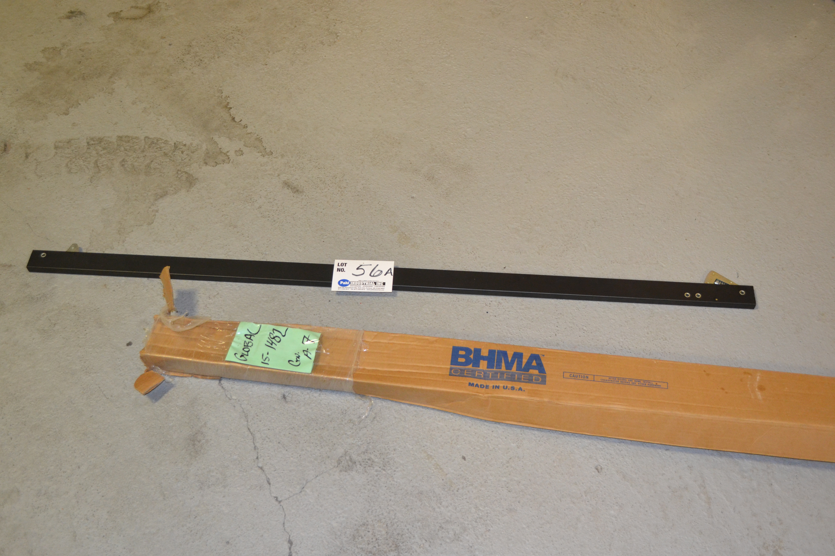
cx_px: 418
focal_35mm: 39
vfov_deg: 34.2
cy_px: 278
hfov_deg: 49.6
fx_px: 905
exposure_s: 1/60
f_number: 4.2
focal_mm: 26
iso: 1400
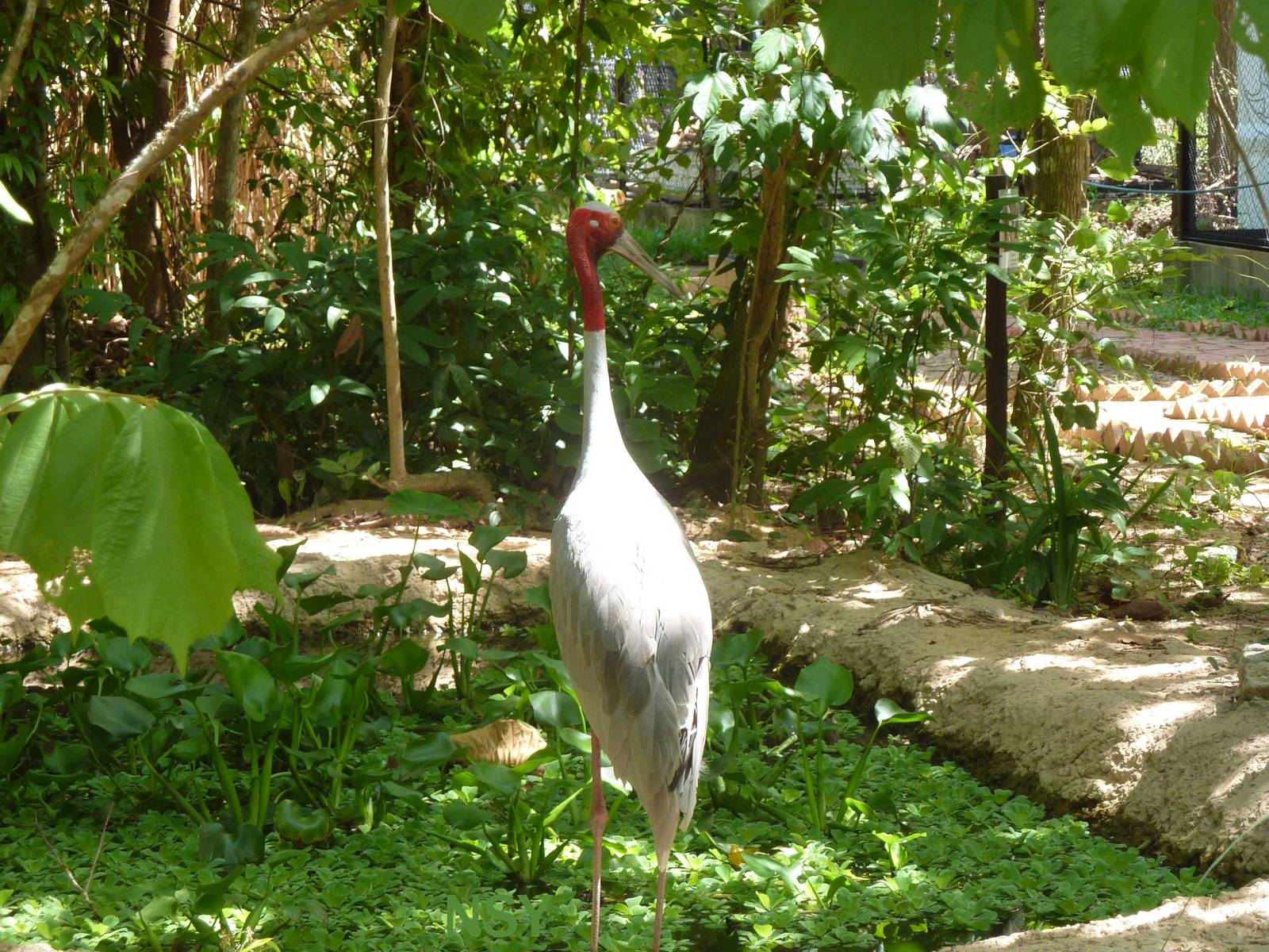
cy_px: 476
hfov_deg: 14.4
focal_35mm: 137
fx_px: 5022
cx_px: 634
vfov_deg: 10.8
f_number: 4.5
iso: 100
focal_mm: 22.5
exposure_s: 1/50
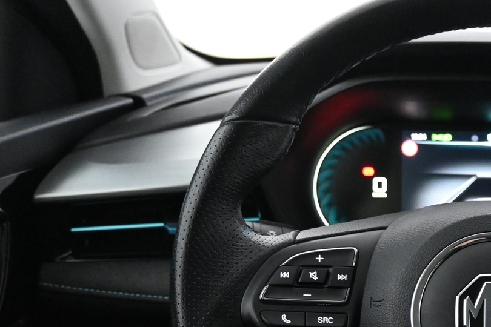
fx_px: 921
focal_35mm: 68
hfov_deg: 28.1
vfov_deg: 19.8
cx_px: 490
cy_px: 285
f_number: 4
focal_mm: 22.5
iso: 6400
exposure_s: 1/40
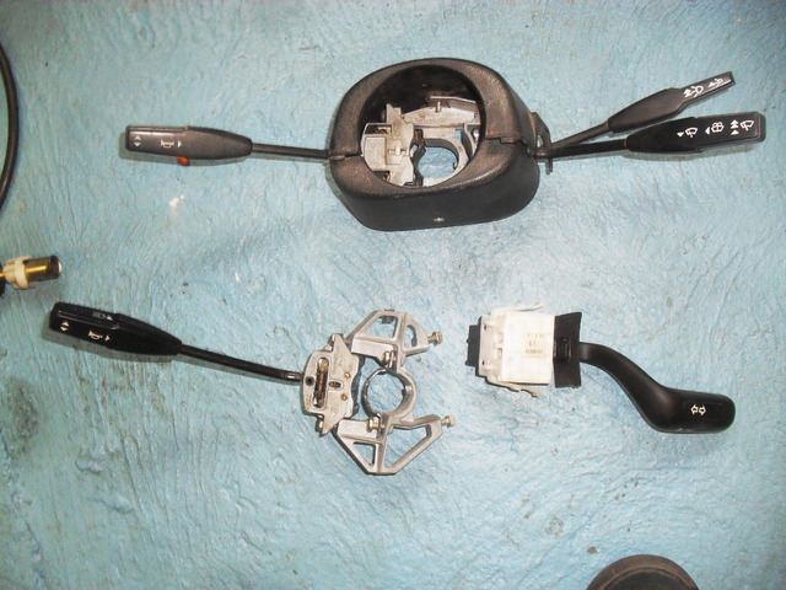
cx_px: 393
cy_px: 295
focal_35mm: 35
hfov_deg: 52.6
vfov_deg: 40.7
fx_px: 795
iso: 200
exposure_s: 1/45
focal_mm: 6.3
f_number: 3.2
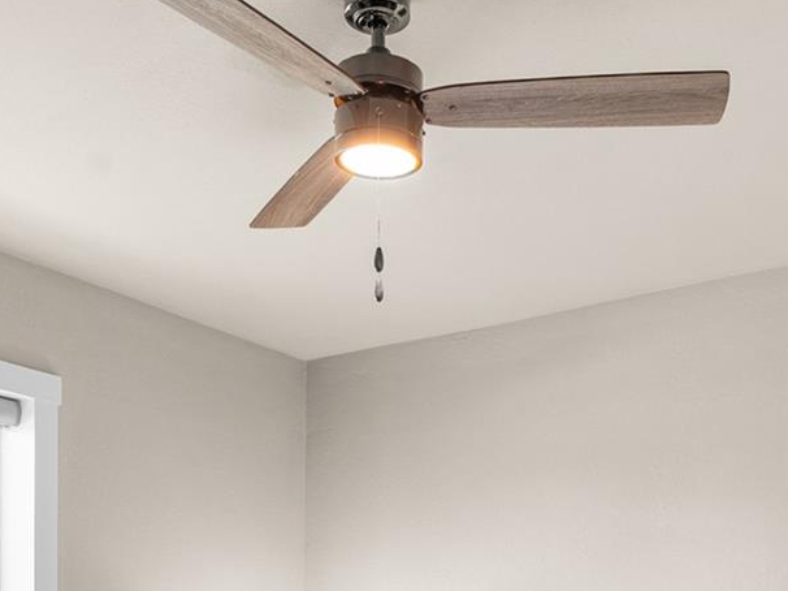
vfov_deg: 25.0
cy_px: 728
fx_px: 1183
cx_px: 473
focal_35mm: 52
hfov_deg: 36.7
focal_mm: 16
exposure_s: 1.6
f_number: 9
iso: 100
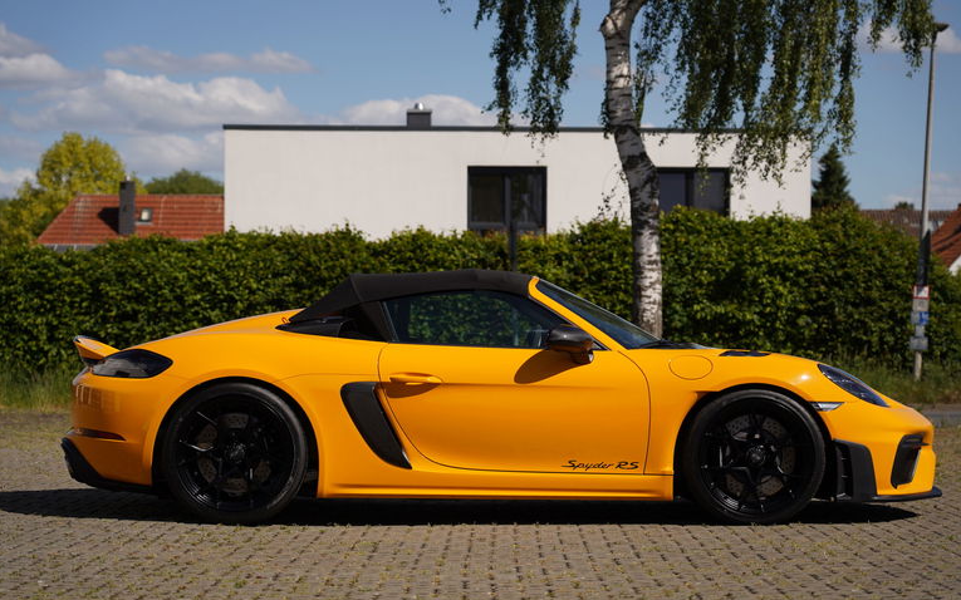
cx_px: 480
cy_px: 291
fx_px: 2331
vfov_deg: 14.7
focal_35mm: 89
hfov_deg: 23.3
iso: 100
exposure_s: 1/1600
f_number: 4.5
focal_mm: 87
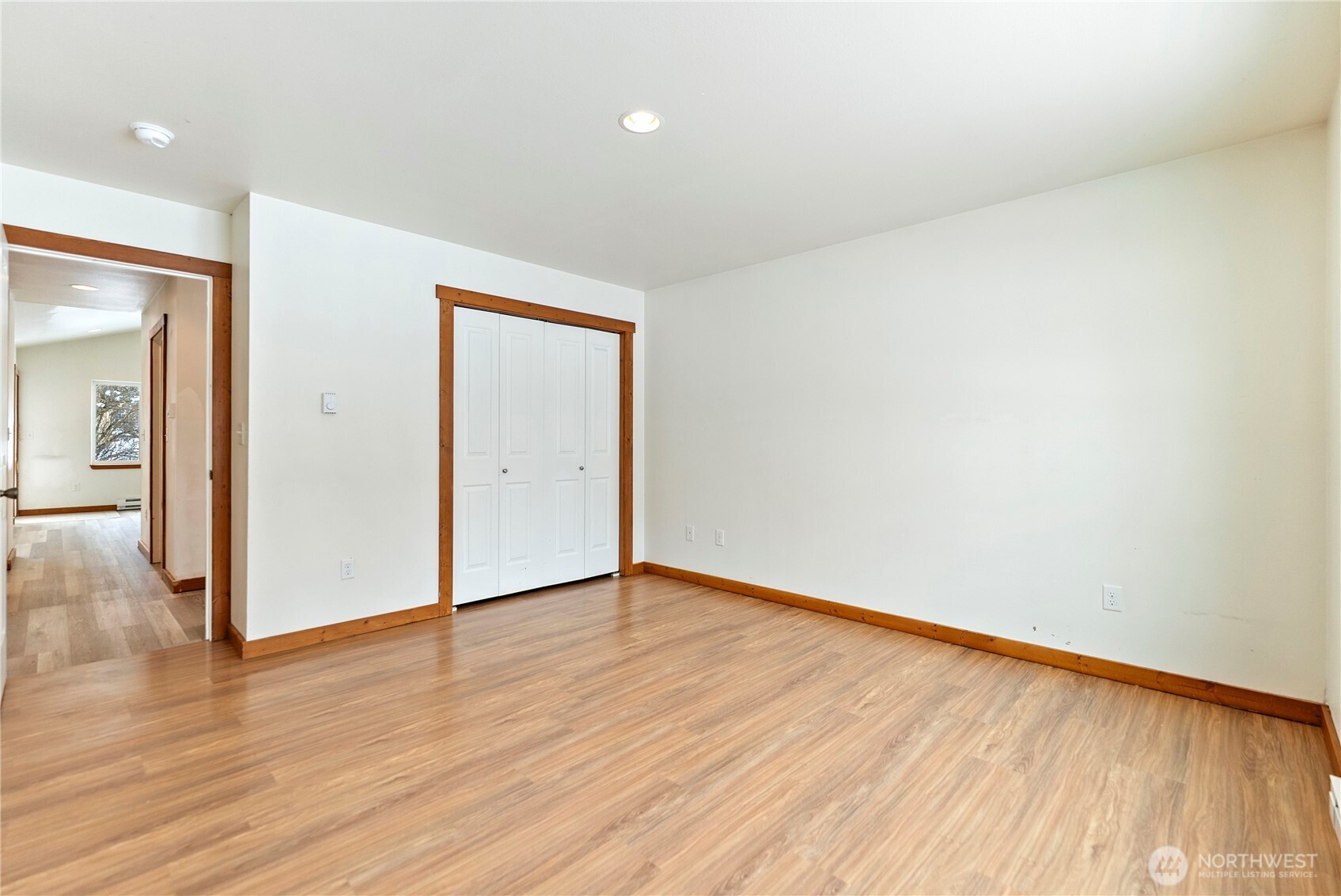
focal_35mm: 16
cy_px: 448
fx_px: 581
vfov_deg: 75.2
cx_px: 670
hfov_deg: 98.1
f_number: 2.8
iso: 400
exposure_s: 1/40
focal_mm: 15.6
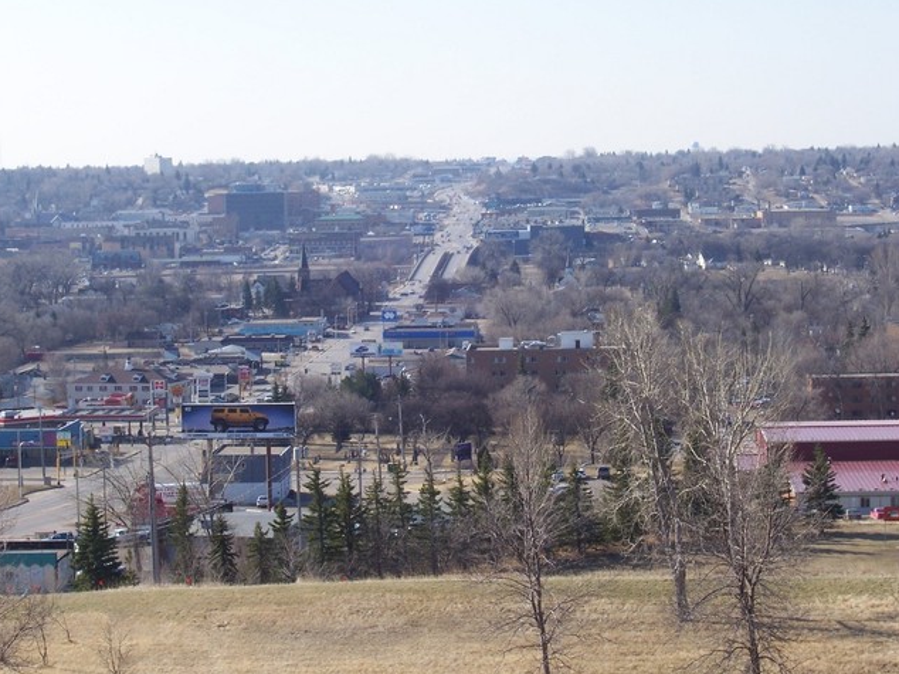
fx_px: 2674
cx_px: 450
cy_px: 335
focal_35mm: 103
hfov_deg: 19.1
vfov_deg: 14.4
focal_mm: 16.8
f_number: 9.5
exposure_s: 1/125
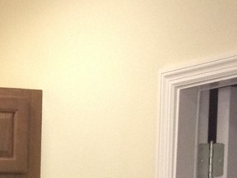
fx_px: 1315
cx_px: -310
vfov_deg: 7.3
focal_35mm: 192
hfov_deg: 9.3
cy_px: 408
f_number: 2.4
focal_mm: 4.28
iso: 160
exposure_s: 1/20
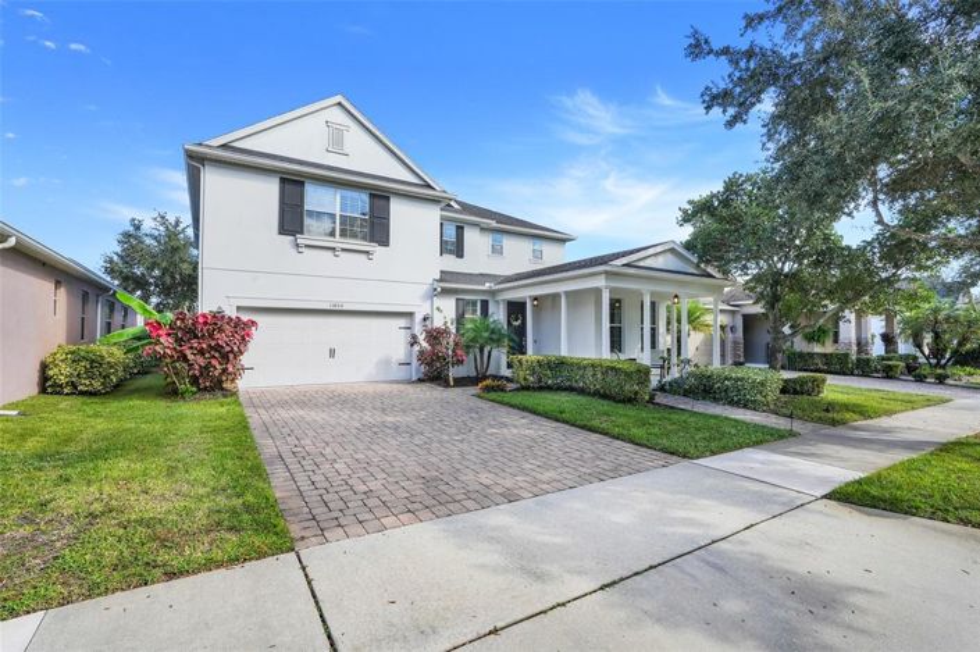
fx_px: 449
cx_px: 490
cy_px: 326
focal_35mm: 16
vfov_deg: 72.0
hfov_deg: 95.0
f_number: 9
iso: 250
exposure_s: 1/40
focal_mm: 16.5
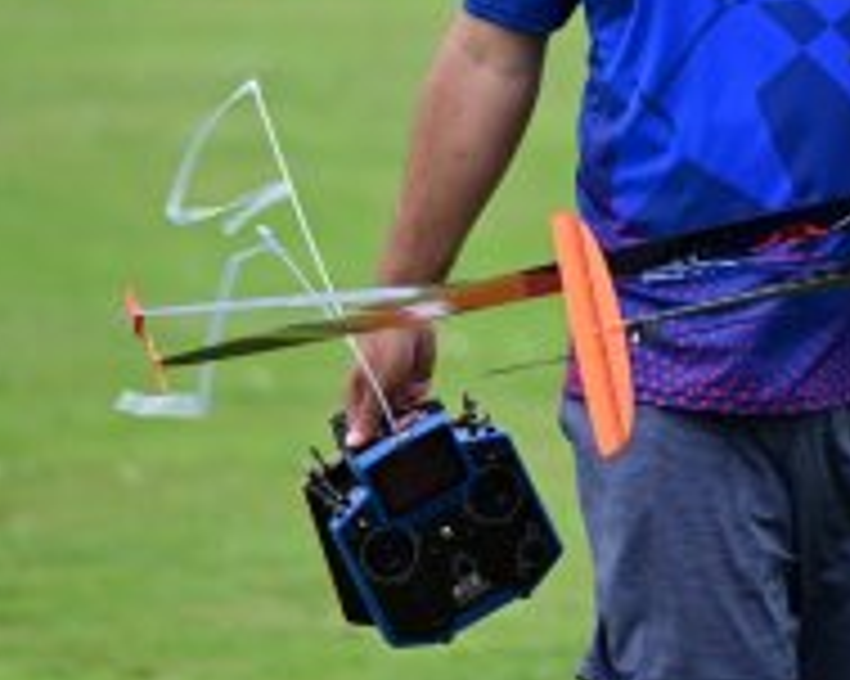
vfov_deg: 2.1
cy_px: 36
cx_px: 794
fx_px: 18632
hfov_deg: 2.6
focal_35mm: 741
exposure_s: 1/2500
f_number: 6.3
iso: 2000
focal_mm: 300
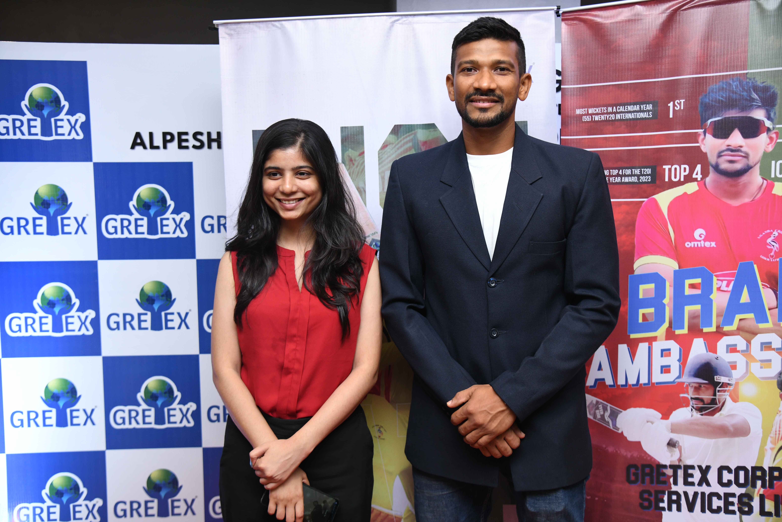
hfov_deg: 54.4
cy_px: 261
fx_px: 760
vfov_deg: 37.9
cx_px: 391
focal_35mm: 35
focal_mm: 35
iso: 1250
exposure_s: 1/160
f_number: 4.5
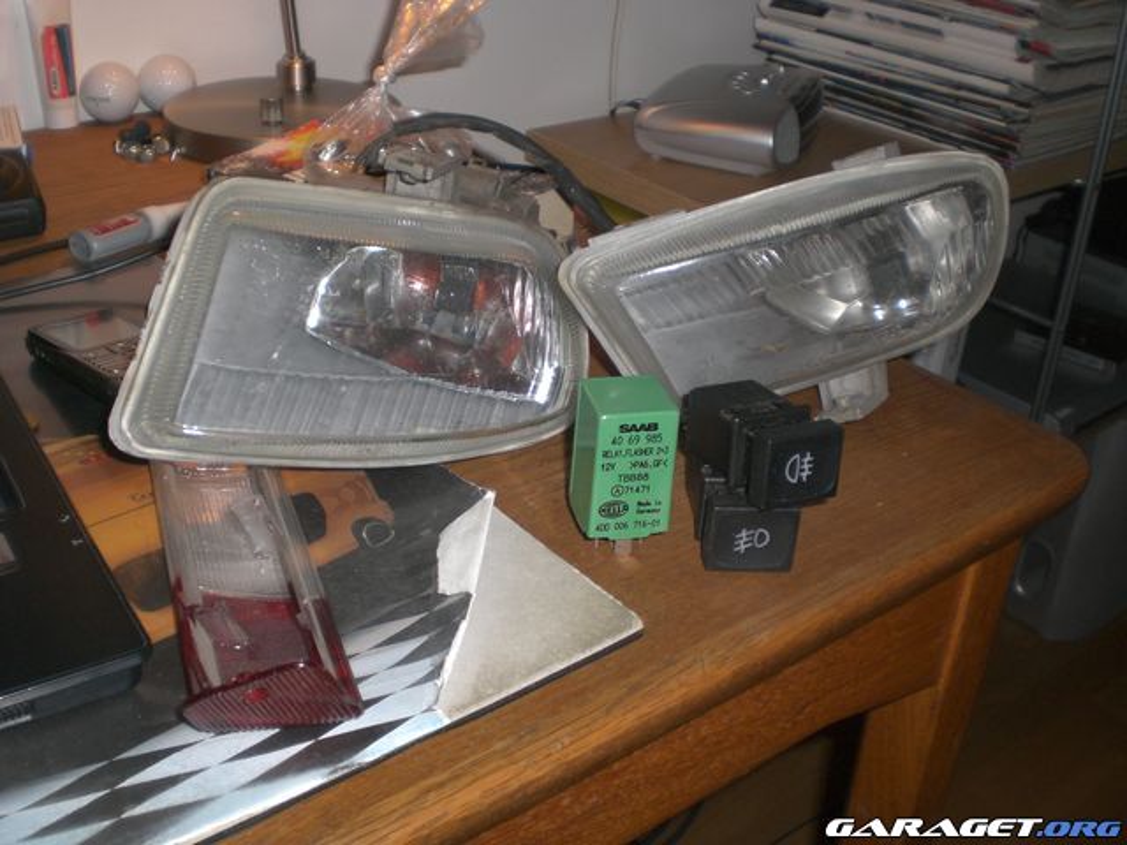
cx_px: 564
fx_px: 1237
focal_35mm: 38
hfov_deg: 49.0
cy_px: 422
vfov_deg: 37.7
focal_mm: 6.3
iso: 100
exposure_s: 1/60
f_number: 3.1
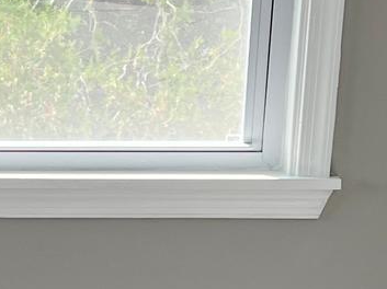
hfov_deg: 12.8
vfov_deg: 9.6
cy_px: 372
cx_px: -43
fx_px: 1686
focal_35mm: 151
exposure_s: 1/285
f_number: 1.5
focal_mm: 5.7
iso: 40
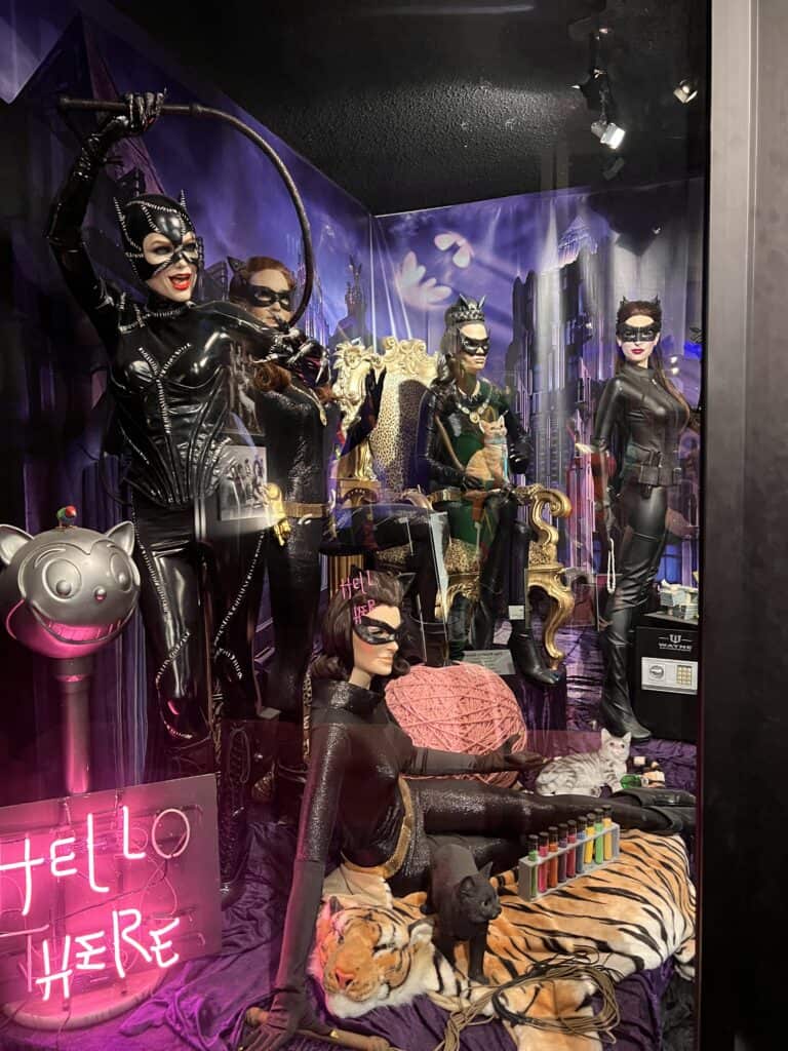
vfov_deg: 67.3
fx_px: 789
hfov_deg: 53.1
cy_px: 526
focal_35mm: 26
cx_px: 394
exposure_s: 1/30
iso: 500
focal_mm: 5.7
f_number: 1.5
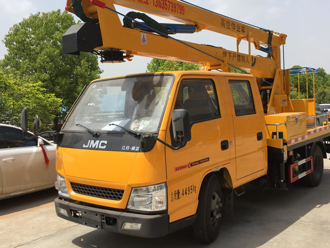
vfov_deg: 37.7
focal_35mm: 38
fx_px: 362
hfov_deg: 49.0
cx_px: 174
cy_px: 126
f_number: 2.2
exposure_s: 1/1883
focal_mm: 4.15
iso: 32
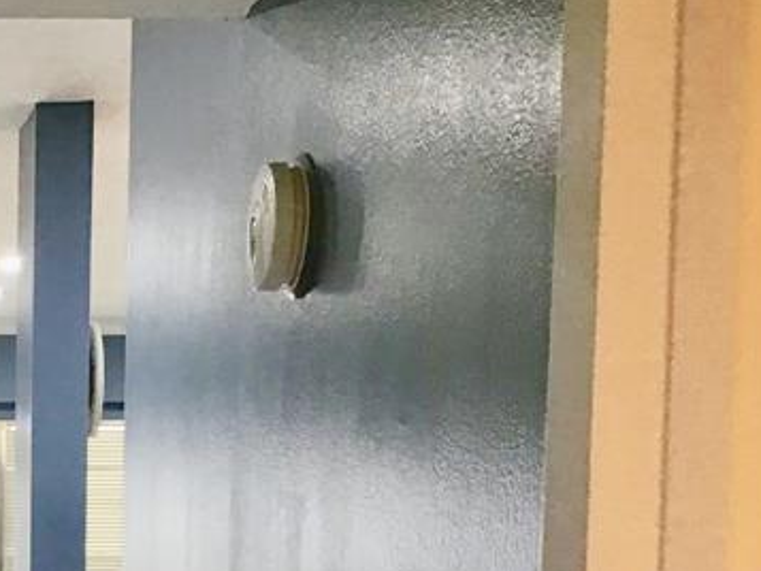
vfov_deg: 16.0
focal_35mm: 89
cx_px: -198
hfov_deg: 20.3
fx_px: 1957
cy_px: 669
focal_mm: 3.3
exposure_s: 1/30
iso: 32
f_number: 2.4
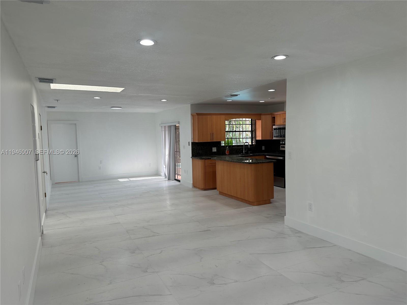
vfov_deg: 56.8
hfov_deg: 71.6
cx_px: 204
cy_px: 152
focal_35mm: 24
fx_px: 282
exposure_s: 1/133
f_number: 1.78
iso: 80
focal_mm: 6.86
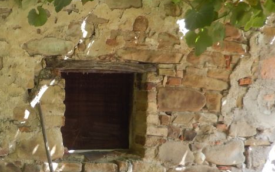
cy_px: 107
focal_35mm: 58
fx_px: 434
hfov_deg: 31.6
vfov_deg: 22.3
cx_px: -19
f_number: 3.4
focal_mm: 4.5
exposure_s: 1/100
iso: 125
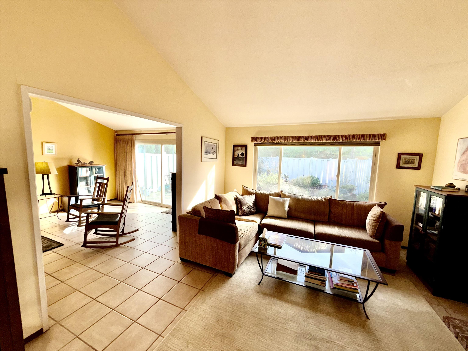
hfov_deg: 102.1
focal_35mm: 14
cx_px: 234
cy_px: 176
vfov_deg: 85.7
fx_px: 189
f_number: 2.2
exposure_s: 1/122
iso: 32
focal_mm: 2.22
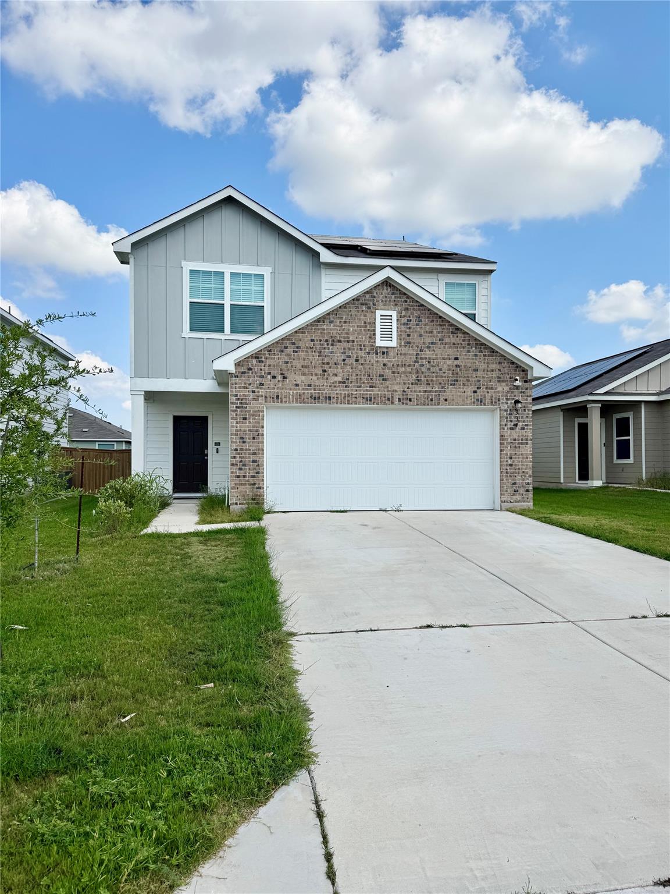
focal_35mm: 24
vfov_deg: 71.6
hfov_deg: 56.8
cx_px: 335
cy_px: 447
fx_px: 619
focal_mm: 6.76
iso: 80
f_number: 1.78
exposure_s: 1/7092
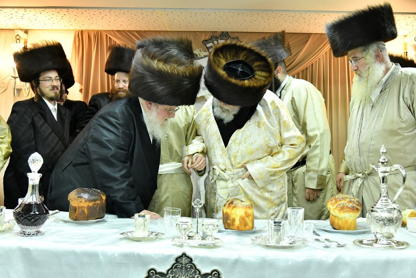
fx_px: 439
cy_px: 139
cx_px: 208
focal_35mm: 38
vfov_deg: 35.1
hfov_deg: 50.7
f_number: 6.3
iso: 3200
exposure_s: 1/200
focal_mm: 38
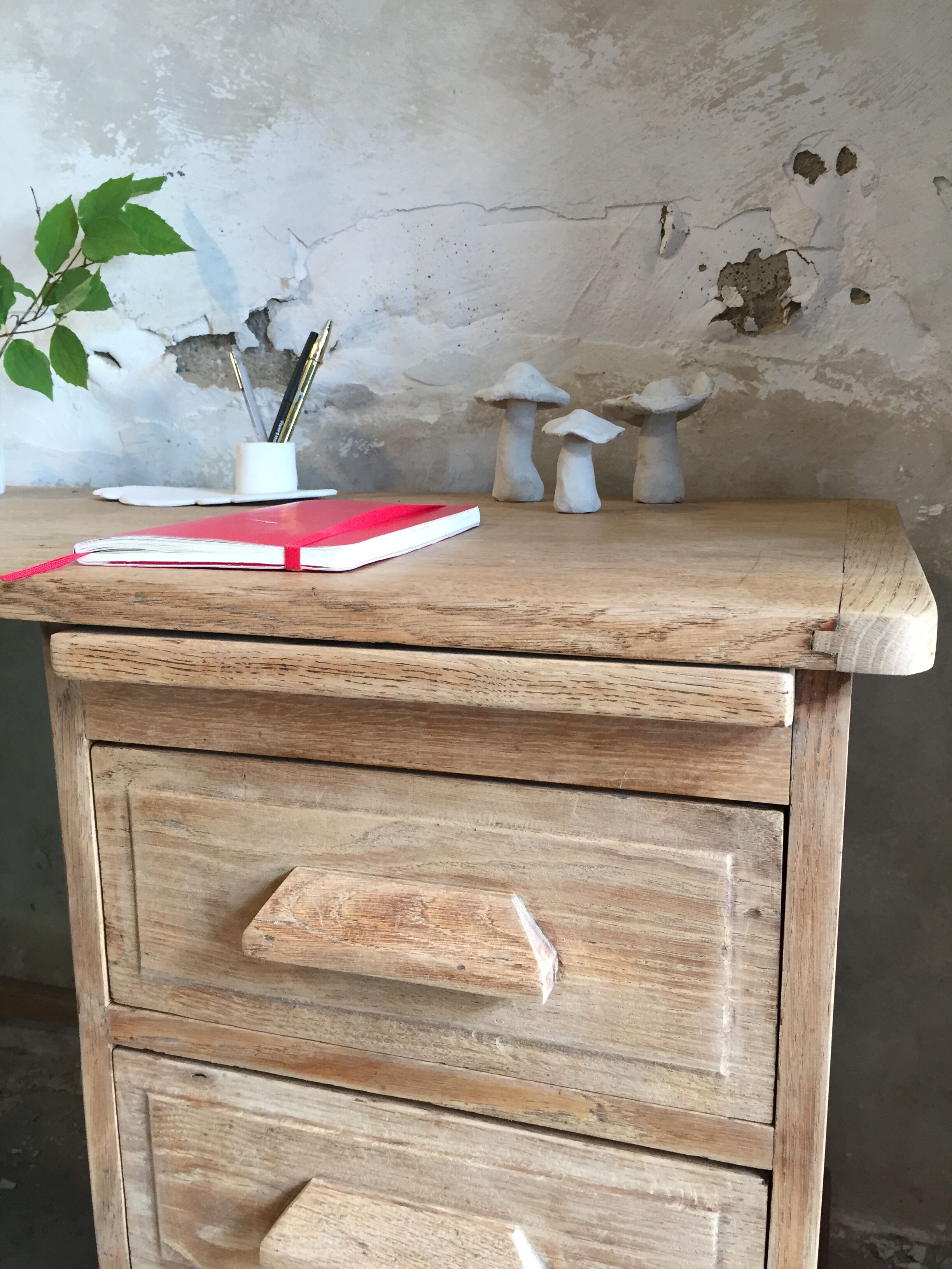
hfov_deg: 48.2
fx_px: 1063
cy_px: 634
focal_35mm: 29
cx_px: 476
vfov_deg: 61.7
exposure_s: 1/33
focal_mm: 4.15
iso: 125
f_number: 2.2
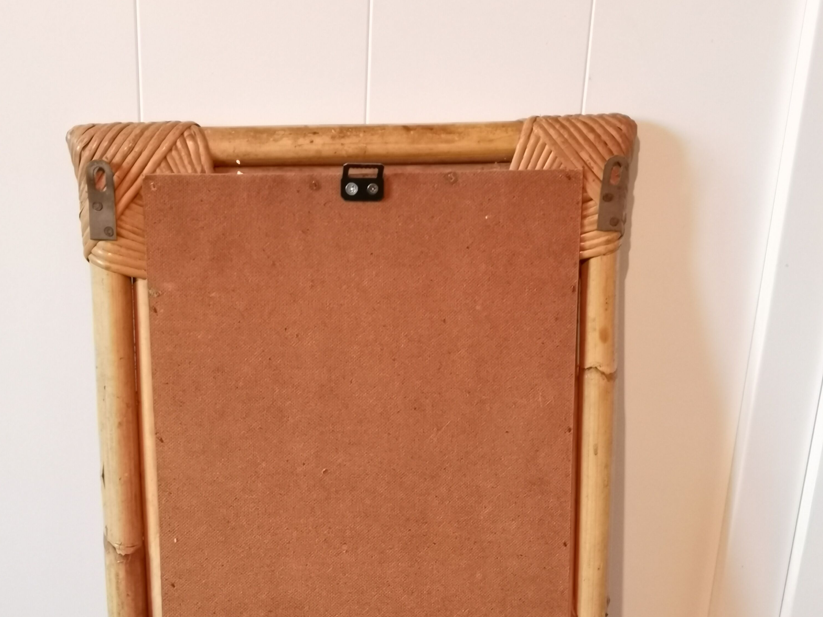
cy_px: 483
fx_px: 1593
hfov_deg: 29.0
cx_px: 411
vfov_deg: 21.7
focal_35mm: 67
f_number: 1.8
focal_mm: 4.75
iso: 320
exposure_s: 1/50
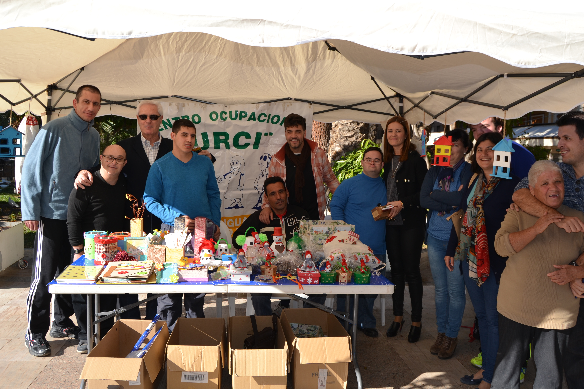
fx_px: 487
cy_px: 194
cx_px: 292
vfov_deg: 43.6
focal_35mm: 30
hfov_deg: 61.9
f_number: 7.1
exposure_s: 1/200
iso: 100
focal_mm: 20
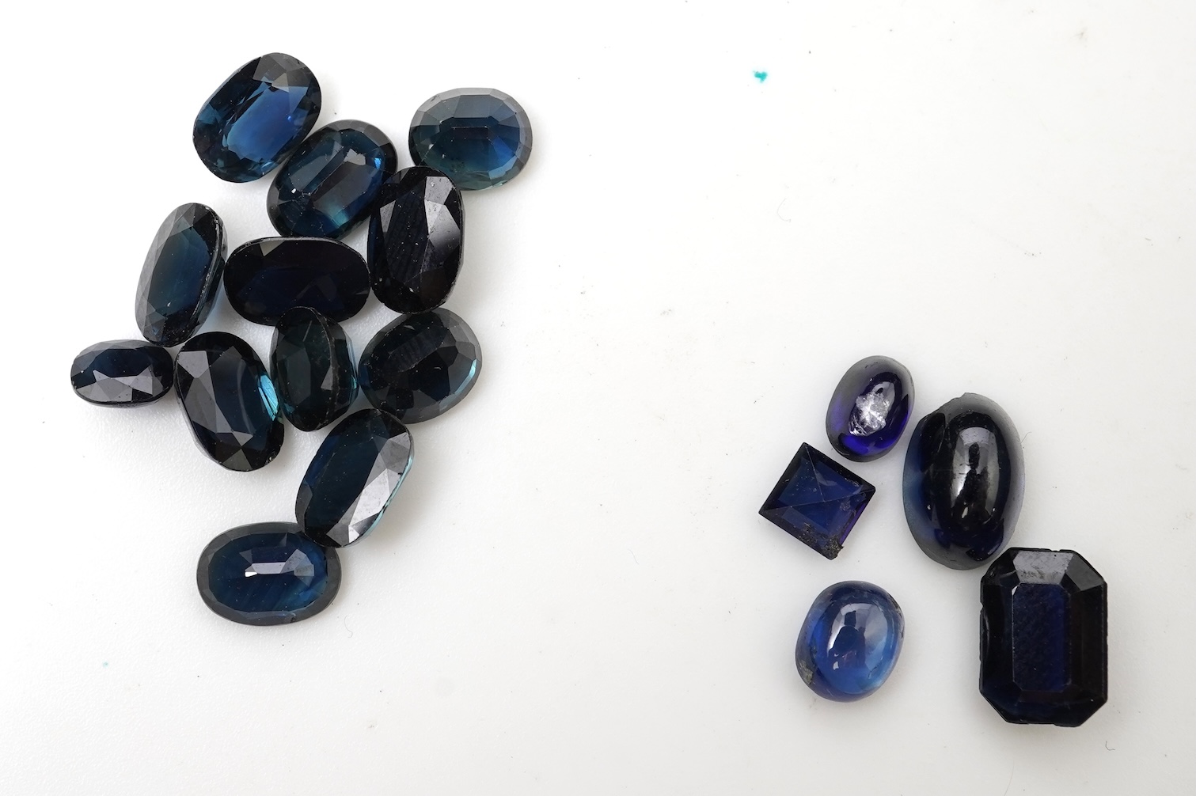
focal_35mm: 45
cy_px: 398
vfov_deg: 29.8
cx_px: 598
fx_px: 1494
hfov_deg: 43.6
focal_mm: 30
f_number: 16
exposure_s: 1/125
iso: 500
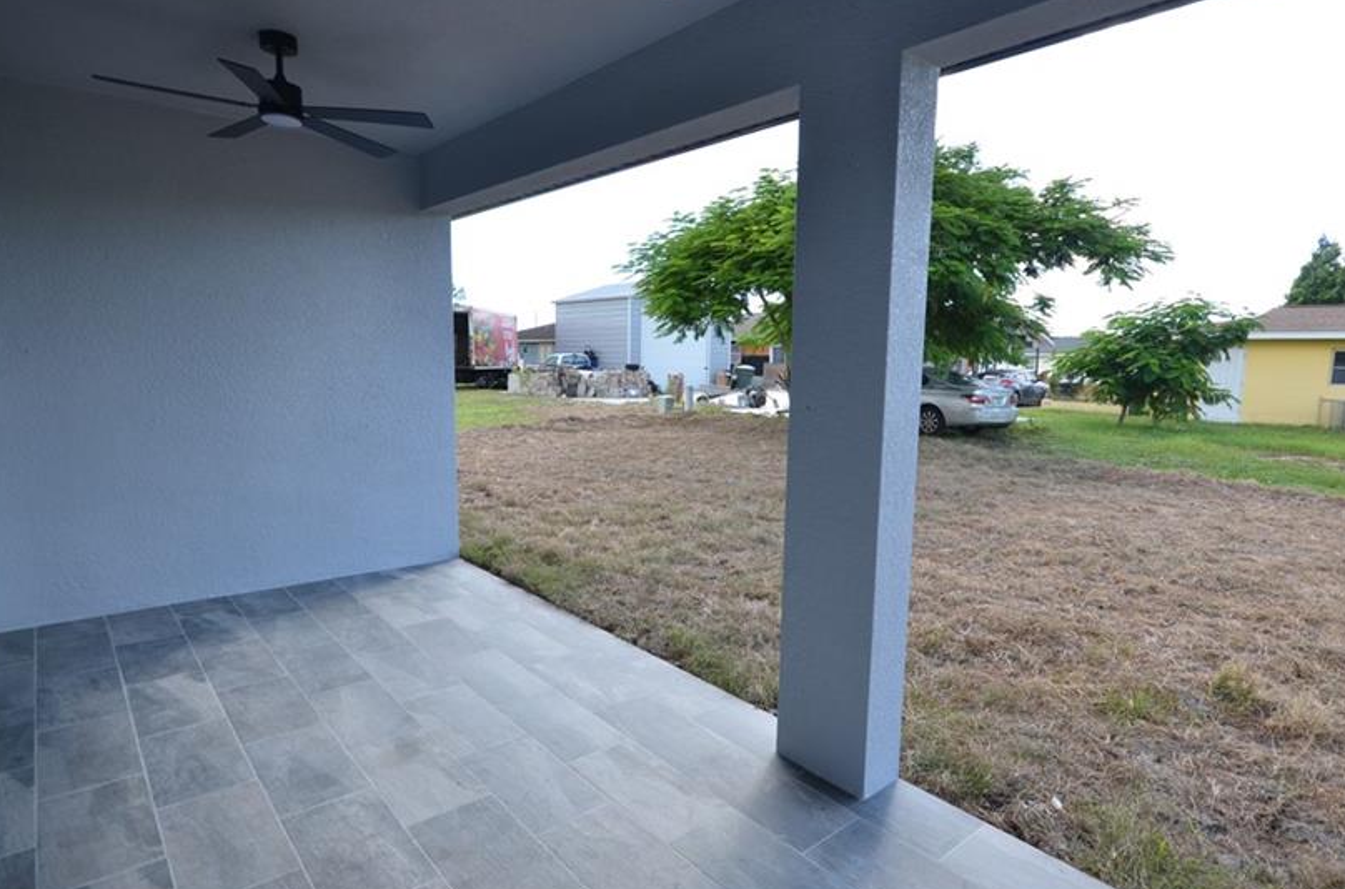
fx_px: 708
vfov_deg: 64.2
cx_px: 699
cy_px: 437
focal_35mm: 19
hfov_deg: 87.0
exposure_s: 1/160
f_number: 6.3
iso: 200
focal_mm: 10
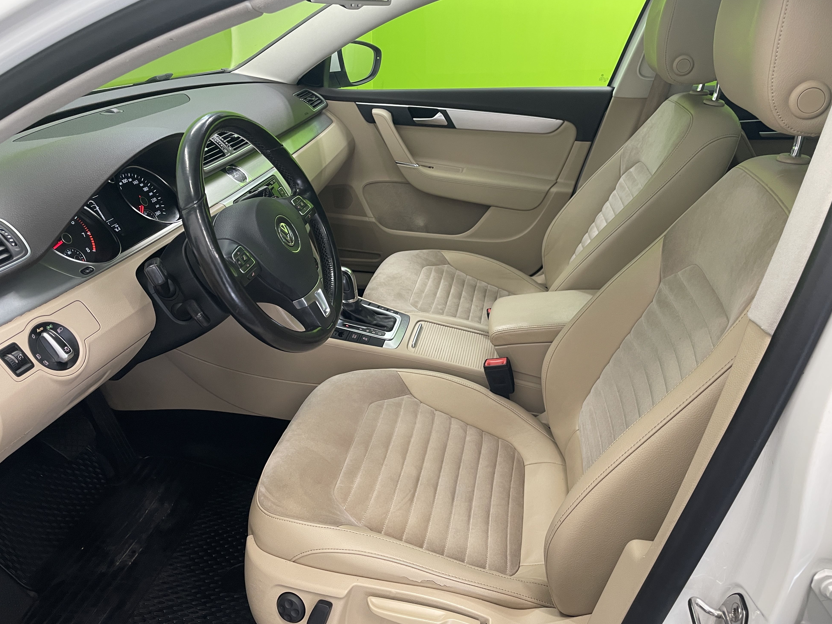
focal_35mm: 27
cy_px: 308
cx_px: 424
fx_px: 649
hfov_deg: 65.3
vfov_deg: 51.4
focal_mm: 4.2
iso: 100
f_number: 1.6
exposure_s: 1/50
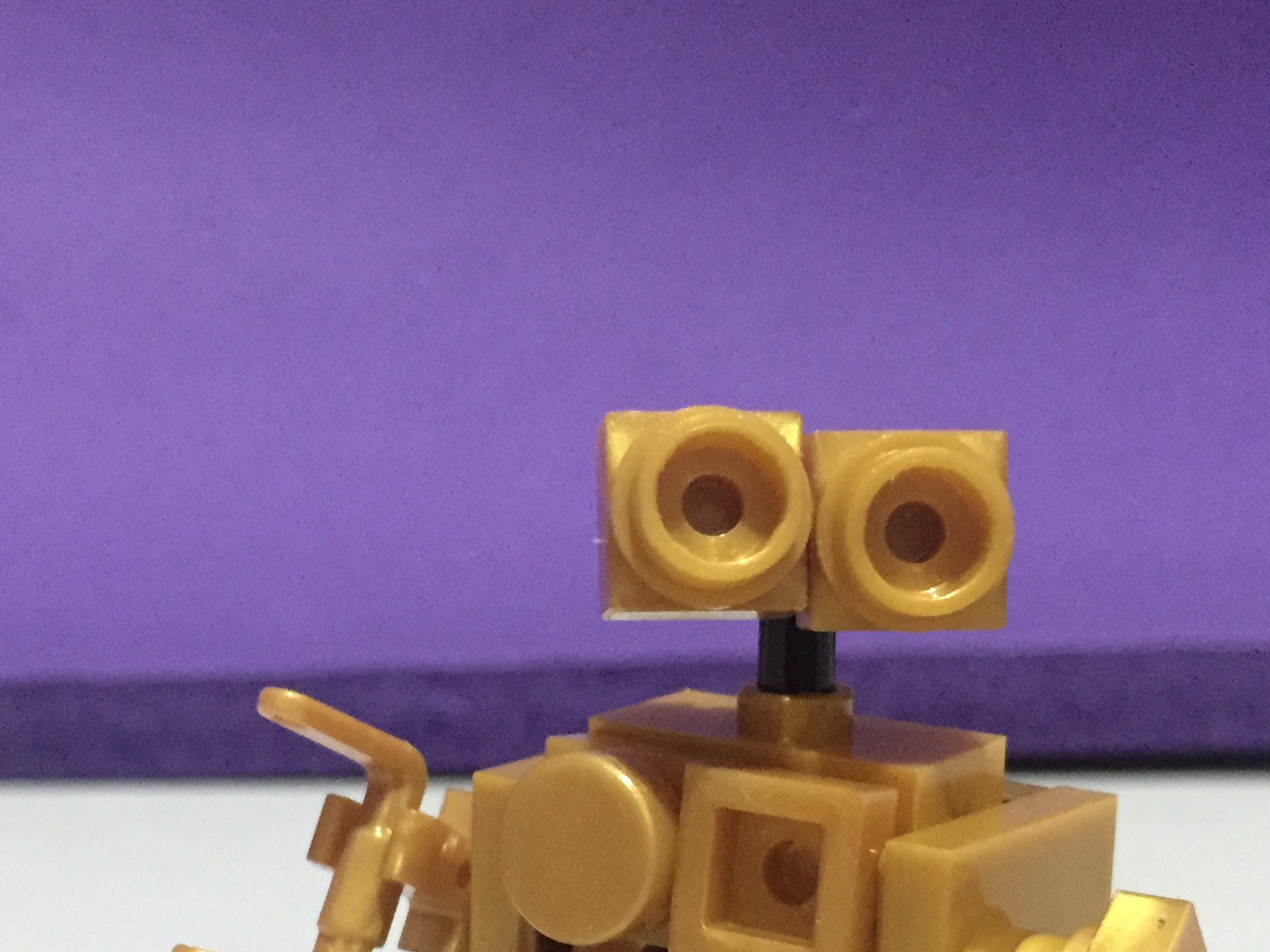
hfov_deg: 30.2
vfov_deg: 22.6
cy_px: 749
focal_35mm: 64
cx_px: 562
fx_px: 2348
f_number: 2.2
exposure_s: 1/15
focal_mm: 4.15
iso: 800
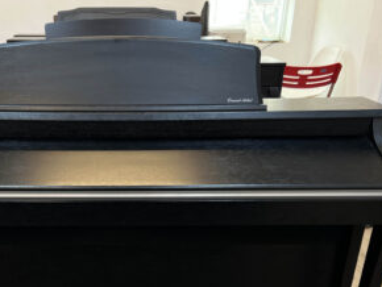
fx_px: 475
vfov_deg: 33.0
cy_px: 215
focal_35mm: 43
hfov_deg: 42.9
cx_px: 115
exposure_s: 1/100
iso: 100
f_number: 1.5
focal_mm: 5.7
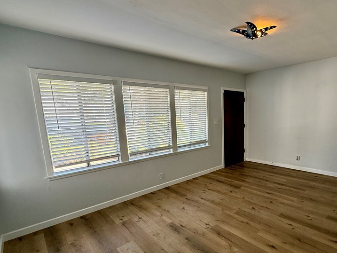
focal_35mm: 20
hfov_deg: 79.8
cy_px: 142
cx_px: 216
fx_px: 195
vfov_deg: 65.7
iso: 125
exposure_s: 1/99
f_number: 2.2
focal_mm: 2.22
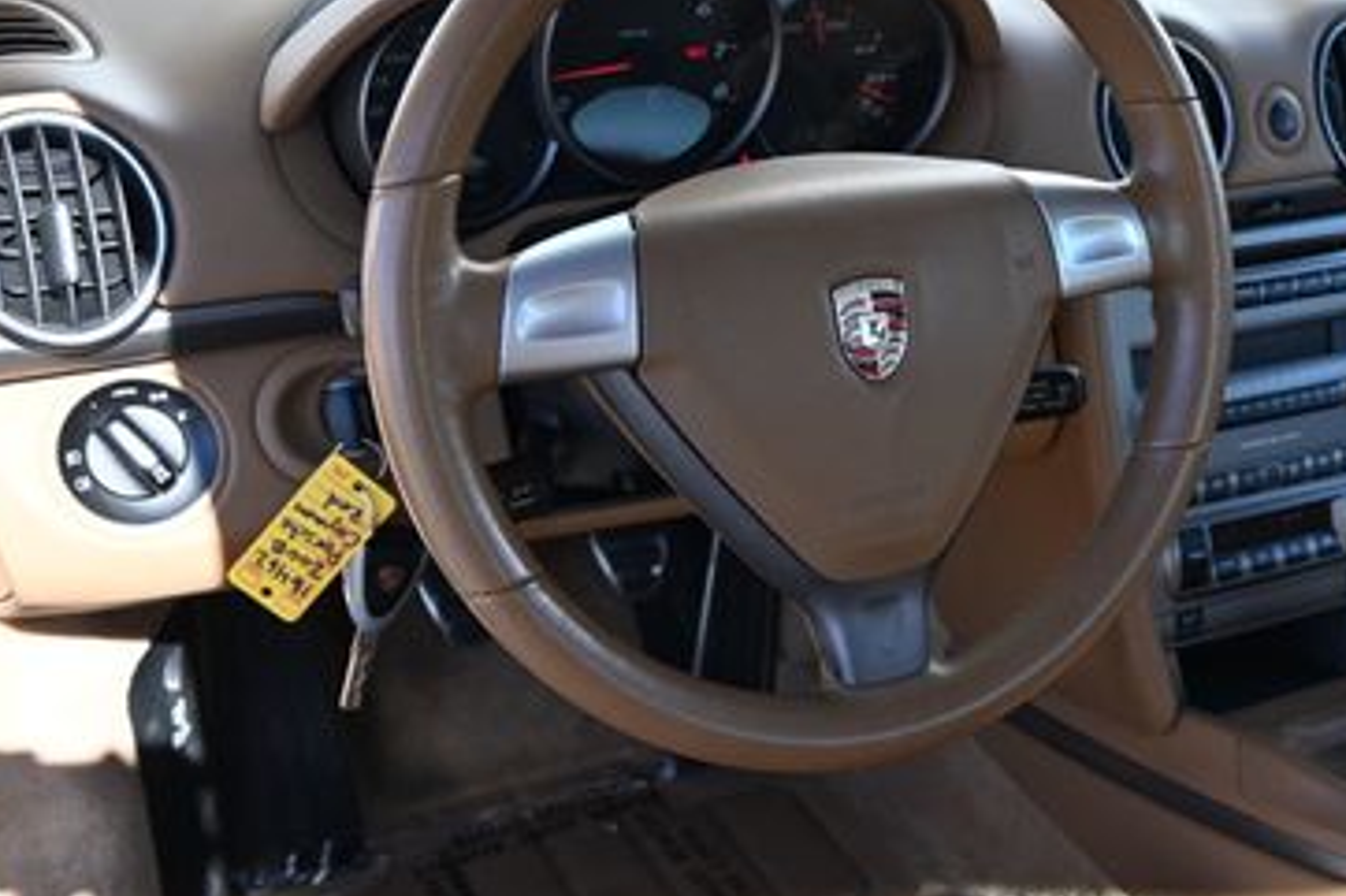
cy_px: 576
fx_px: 1981
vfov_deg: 25.4
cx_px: 1034
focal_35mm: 53
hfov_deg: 36.5
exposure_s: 1/250
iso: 220
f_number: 4
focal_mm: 20
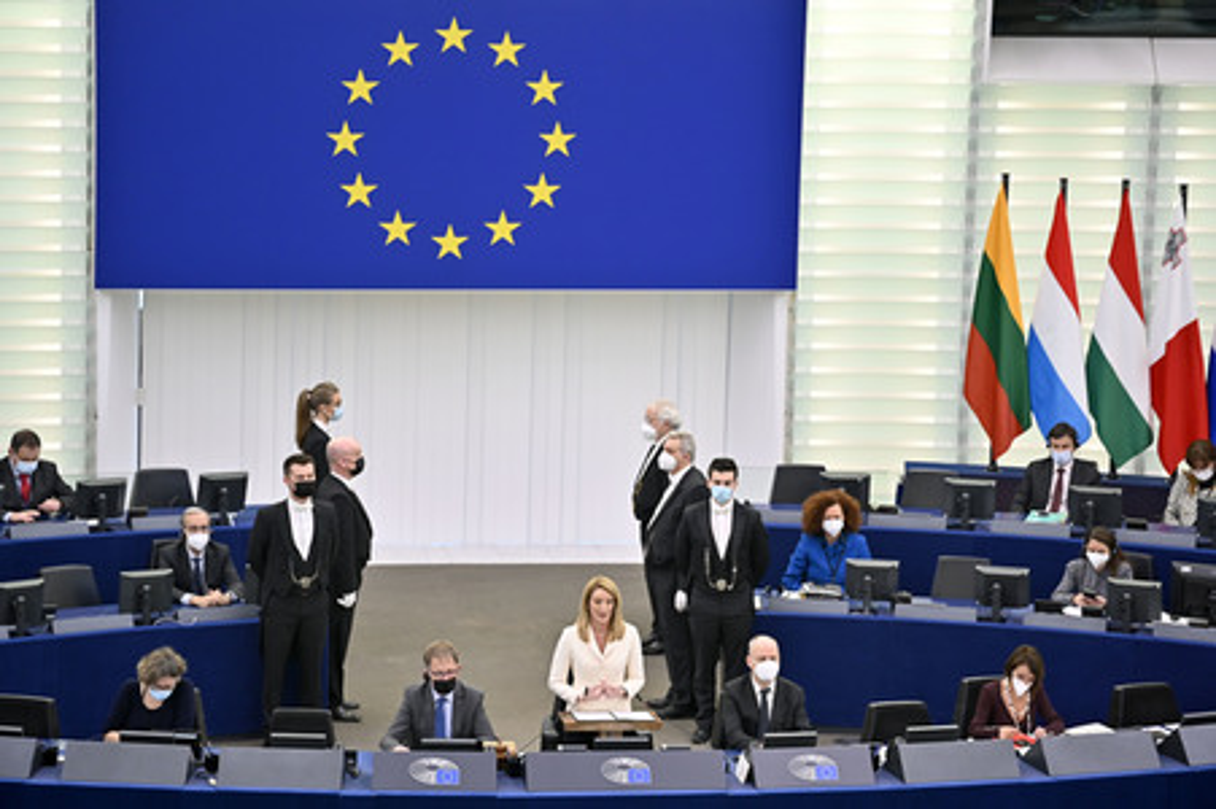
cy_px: 404
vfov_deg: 6.9
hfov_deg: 10.3
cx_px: 608
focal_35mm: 200
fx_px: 6750
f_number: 2.8
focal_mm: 200
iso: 1000
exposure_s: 1/250
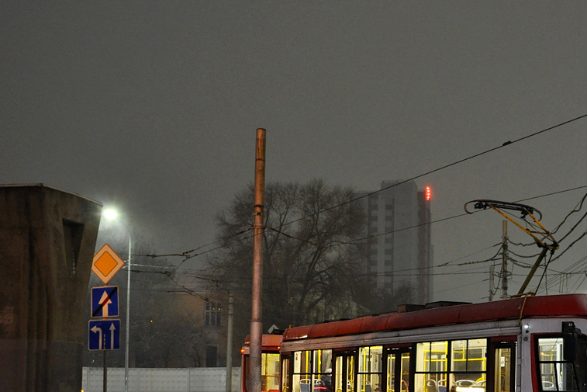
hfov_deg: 31.9
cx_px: 476
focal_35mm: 61
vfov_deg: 22.0
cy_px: 309
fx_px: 995
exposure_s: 1/6
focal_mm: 22
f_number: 5.6
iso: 800
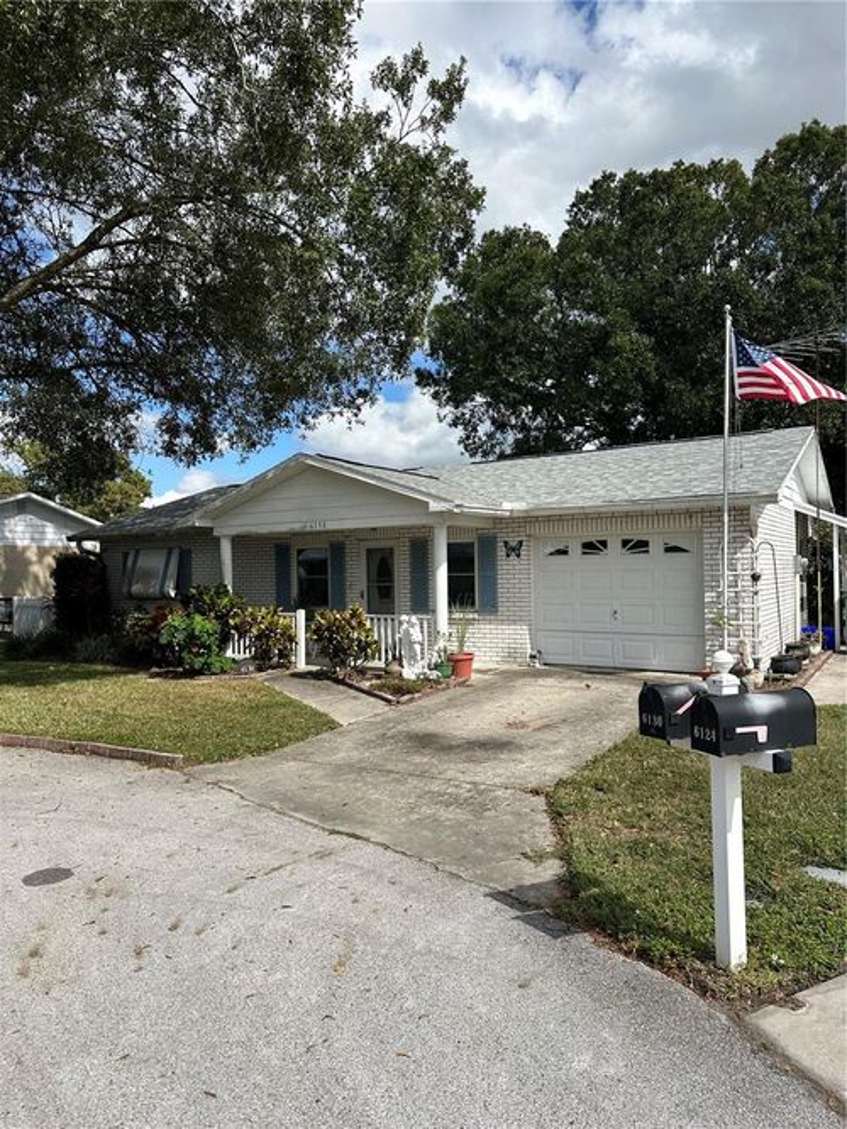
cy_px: 564
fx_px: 783
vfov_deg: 71.6
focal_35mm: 24
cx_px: 424
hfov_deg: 56.8
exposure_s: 1/5848
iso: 80
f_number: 1.78
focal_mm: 6.86
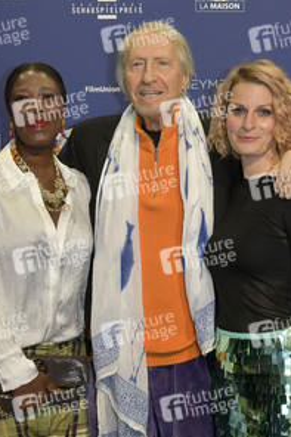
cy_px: 220
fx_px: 777
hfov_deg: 21.2
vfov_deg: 31.4
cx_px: 159
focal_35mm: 64
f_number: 5.6
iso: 1000
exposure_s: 1/200
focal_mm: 42
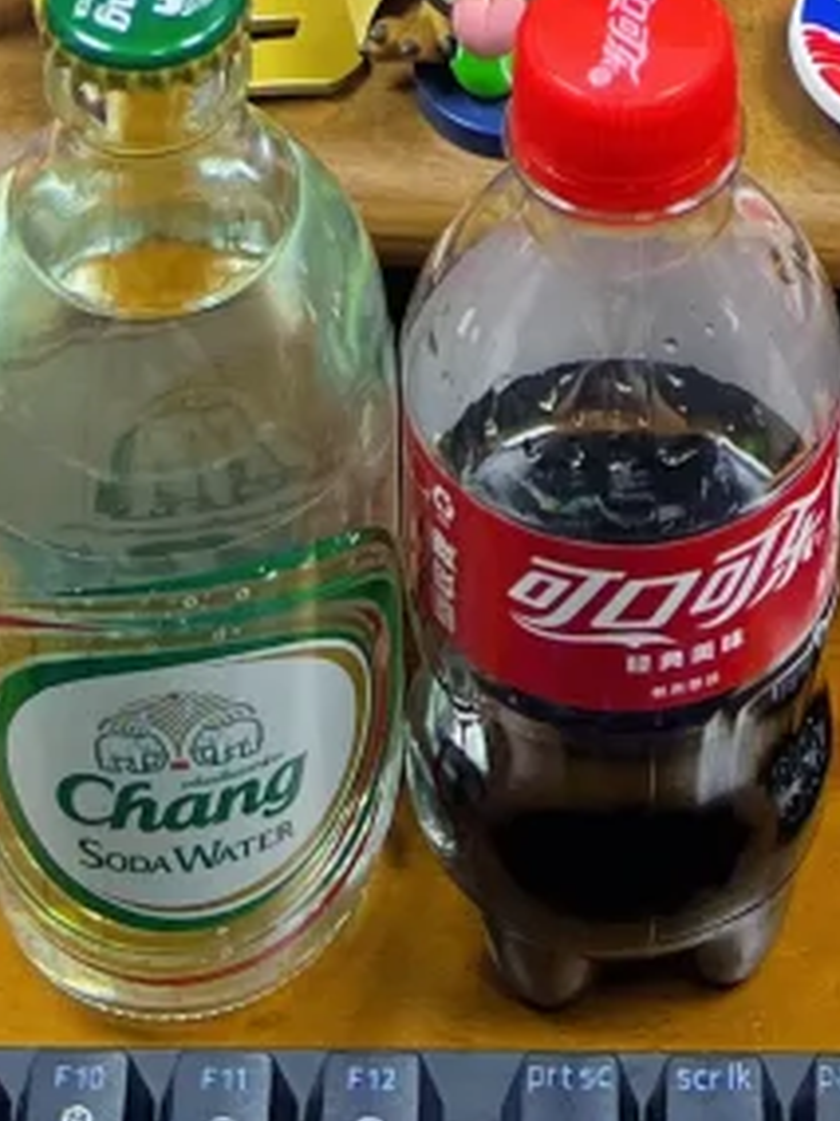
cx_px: 639
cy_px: -1326
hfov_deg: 11.2
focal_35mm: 132
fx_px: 4271
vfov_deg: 12.6
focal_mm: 5.7
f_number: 1.5
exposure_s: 1/121
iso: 100
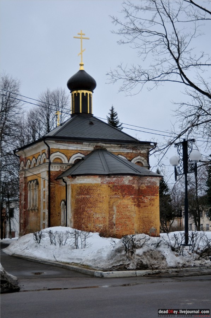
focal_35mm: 63
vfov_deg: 31.9
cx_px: 106
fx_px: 556
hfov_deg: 21.5
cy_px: 159
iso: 200
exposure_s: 1/800
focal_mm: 42
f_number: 4.5
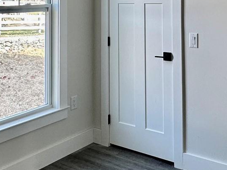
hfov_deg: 35.4
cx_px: 169
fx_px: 348
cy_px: -20
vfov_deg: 25.4
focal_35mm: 53
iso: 40
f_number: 2.2
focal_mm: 2.22
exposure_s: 1/101
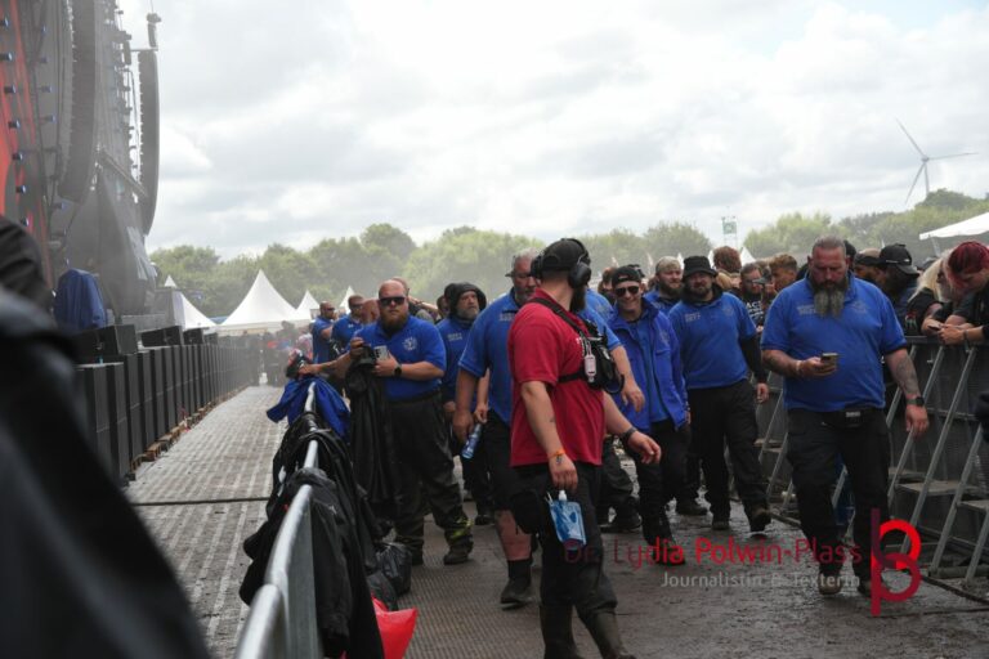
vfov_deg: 18.5
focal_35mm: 74
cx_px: 494
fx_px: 2019
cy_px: 330
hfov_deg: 27.5
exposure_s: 1/200
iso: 100
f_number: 7.1
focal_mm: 49
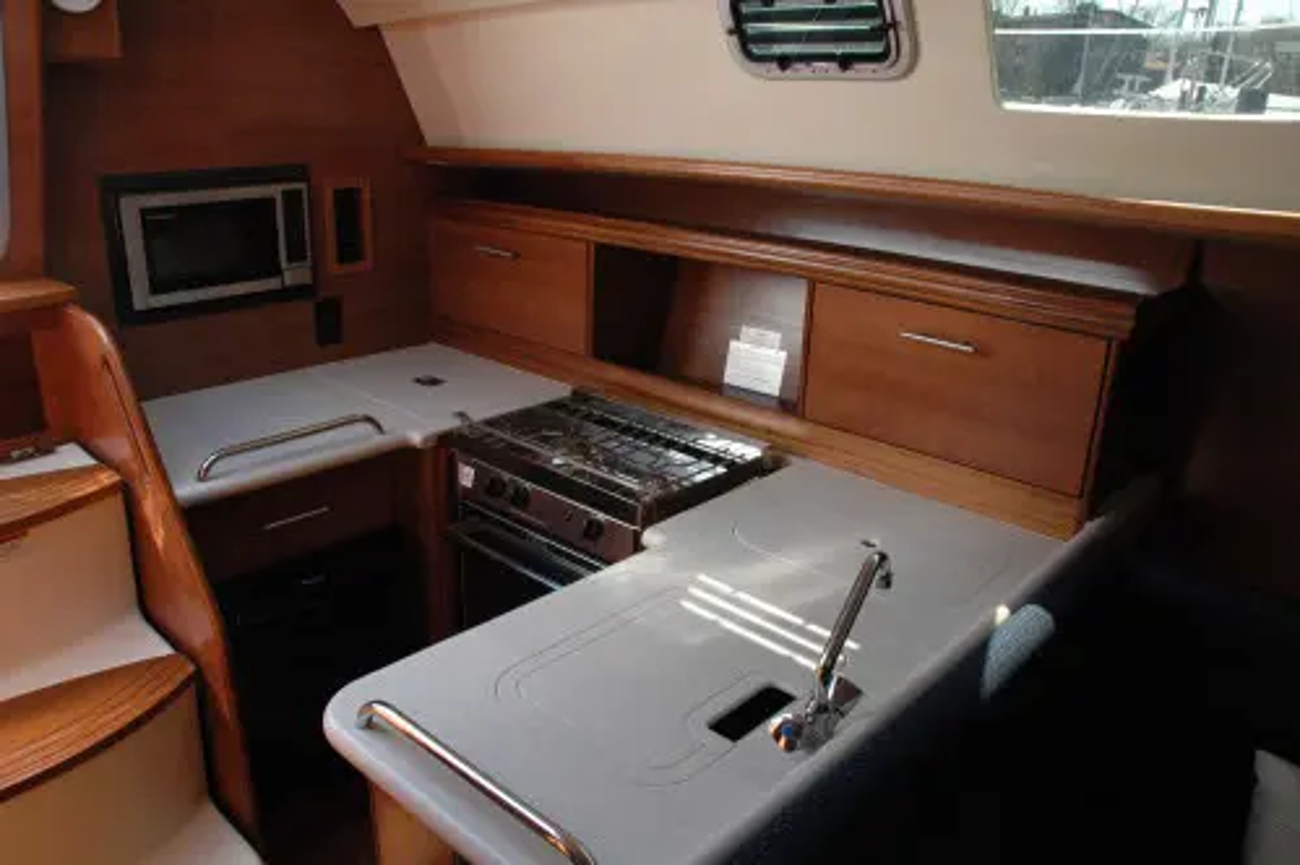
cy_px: 432
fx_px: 974
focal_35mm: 27
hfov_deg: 67.4
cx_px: 650
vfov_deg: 47.9
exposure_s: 1/200
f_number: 8
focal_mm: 18
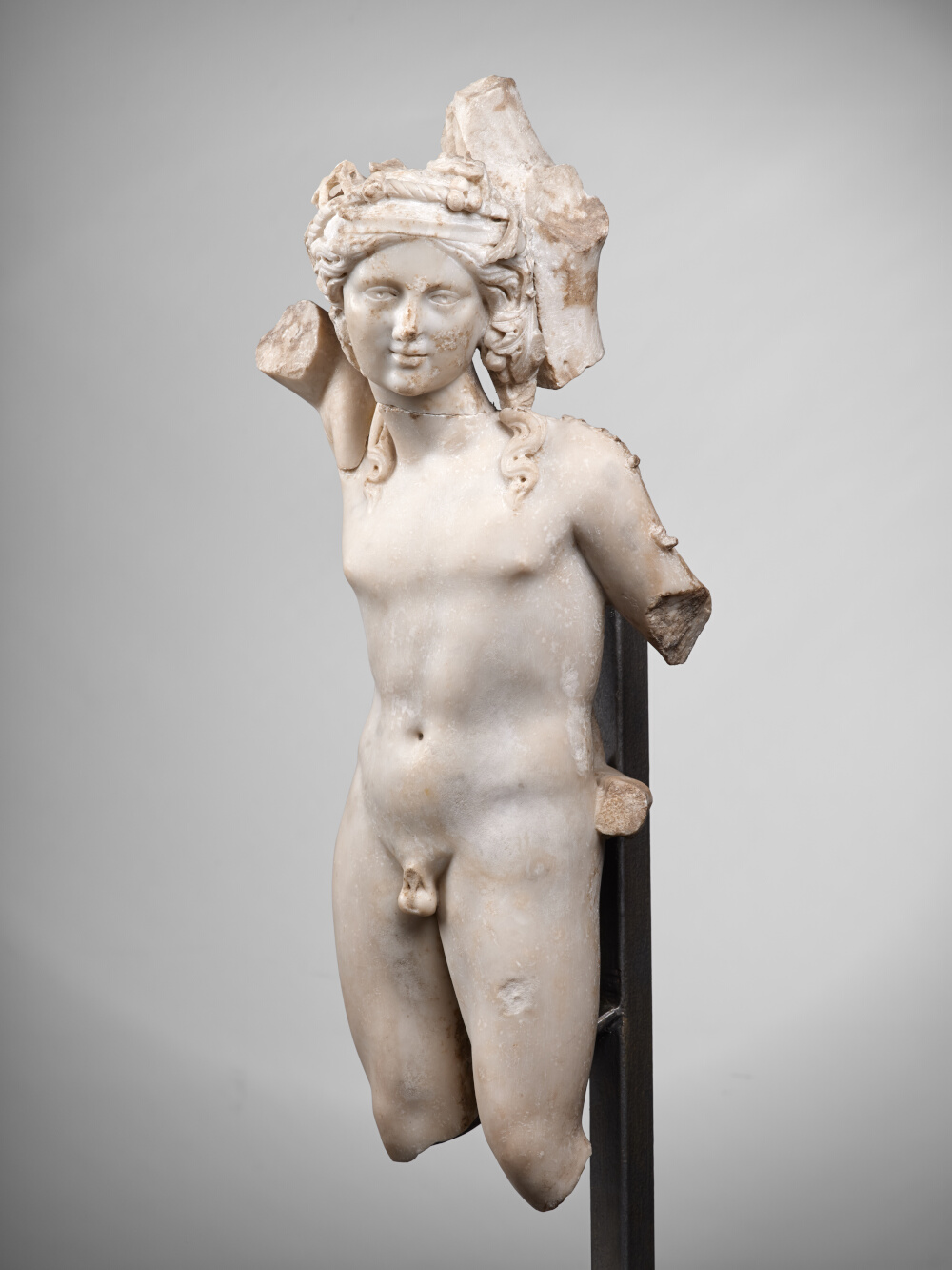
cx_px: 476
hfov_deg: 23.3
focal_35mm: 63
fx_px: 2310
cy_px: 635
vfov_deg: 30.7
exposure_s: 1/125
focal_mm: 80
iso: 200
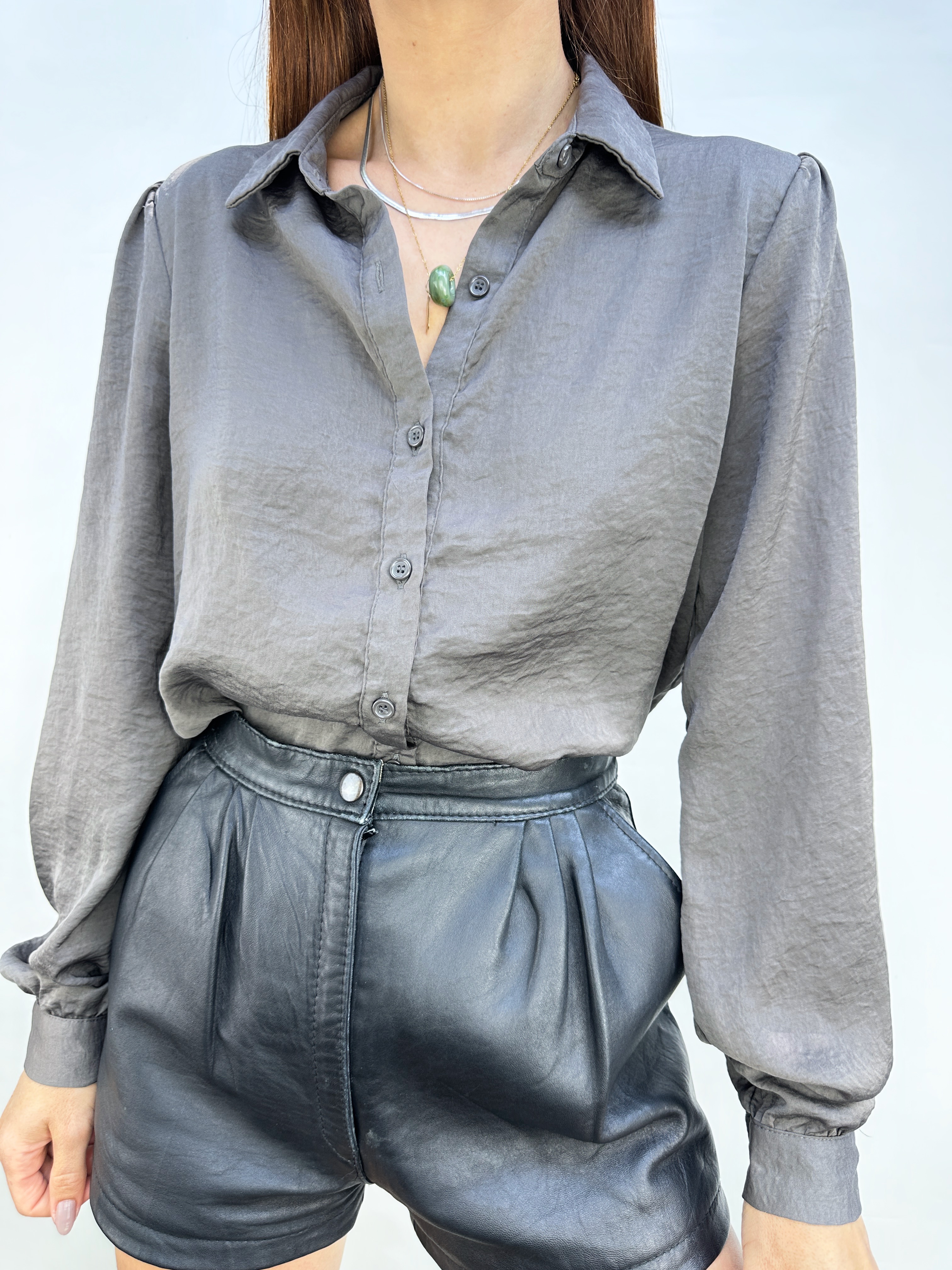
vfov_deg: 71.6
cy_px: 635
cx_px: 476
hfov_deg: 56.8
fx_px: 880
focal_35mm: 24
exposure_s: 1/100
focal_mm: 6.86
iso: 64
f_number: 1.78
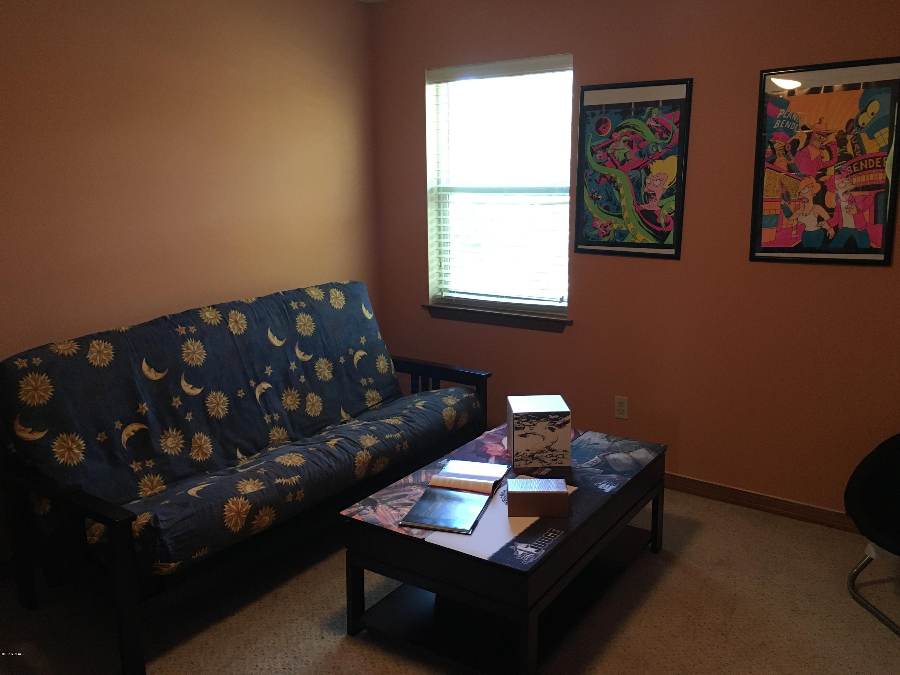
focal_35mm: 29
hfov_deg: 61.7
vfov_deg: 48.2
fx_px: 754
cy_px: 338
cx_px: 450
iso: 160
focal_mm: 4.15
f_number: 2.2
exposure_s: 1/30
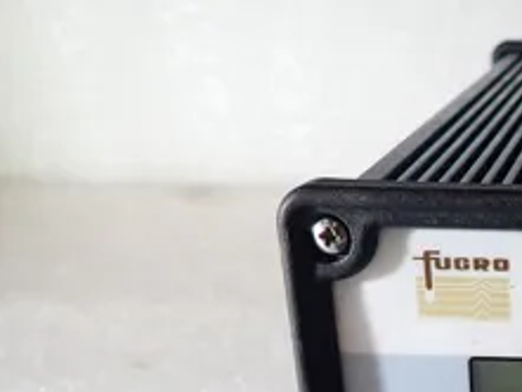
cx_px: 609
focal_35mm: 70
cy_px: 547
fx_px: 1056
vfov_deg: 19.0
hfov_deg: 25.3
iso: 100
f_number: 2
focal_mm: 4.5
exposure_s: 1/125
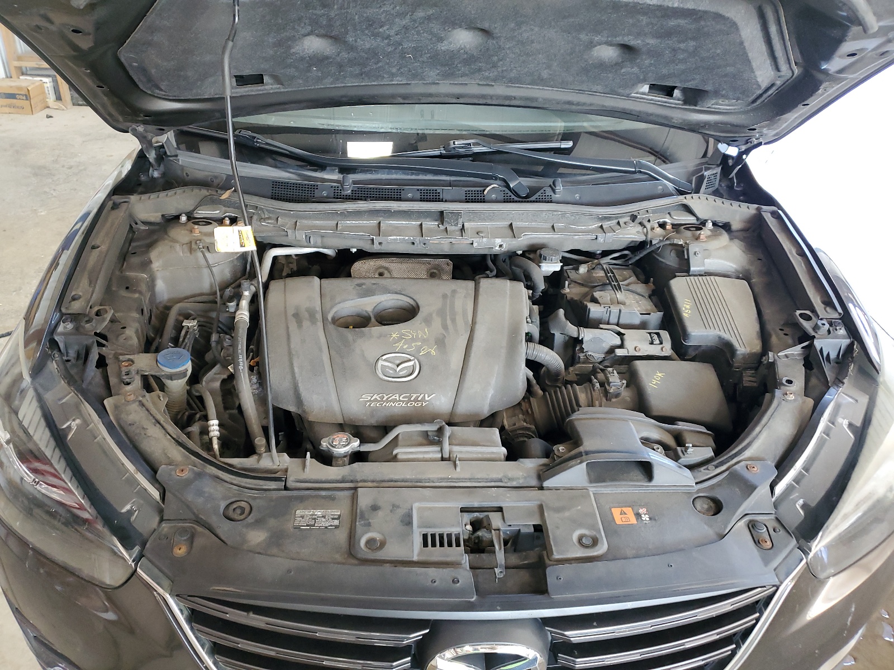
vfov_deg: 53.1
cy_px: 335
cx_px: 447
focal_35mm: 26
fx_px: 671
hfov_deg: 67.3
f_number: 1.5
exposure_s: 1/60.2
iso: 197
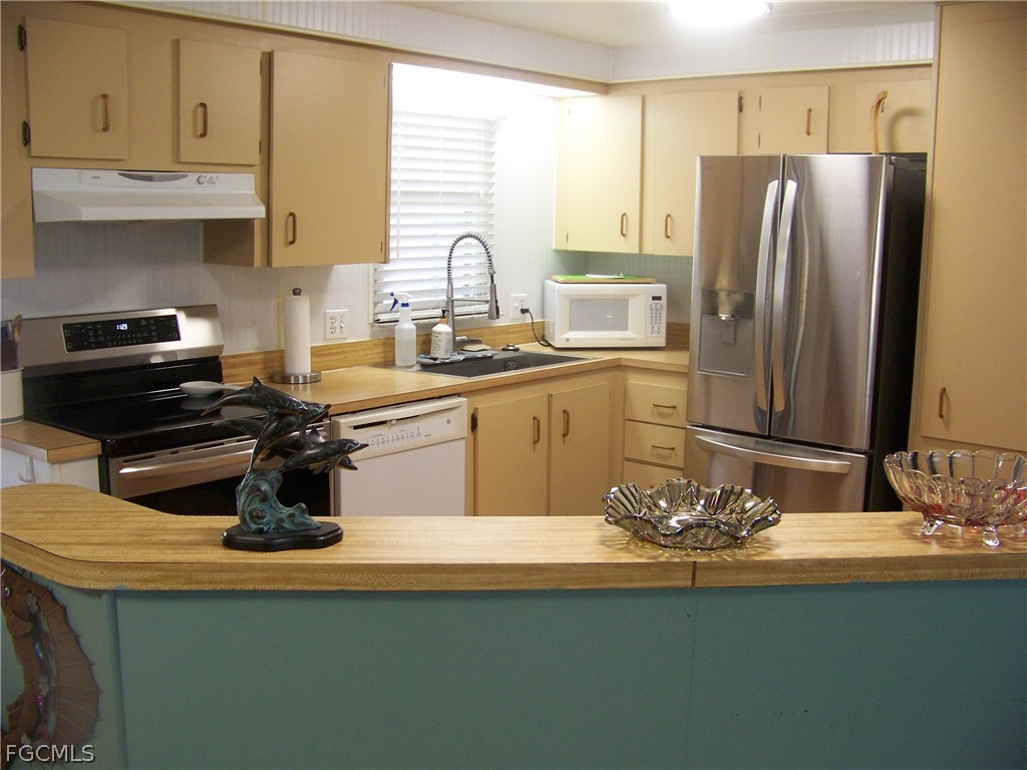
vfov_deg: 39.7
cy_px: 385
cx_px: 514
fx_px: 1068
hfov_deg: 51.4
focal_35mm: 36
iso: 160
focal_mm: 5.85
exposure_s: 1/30
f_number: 2.8
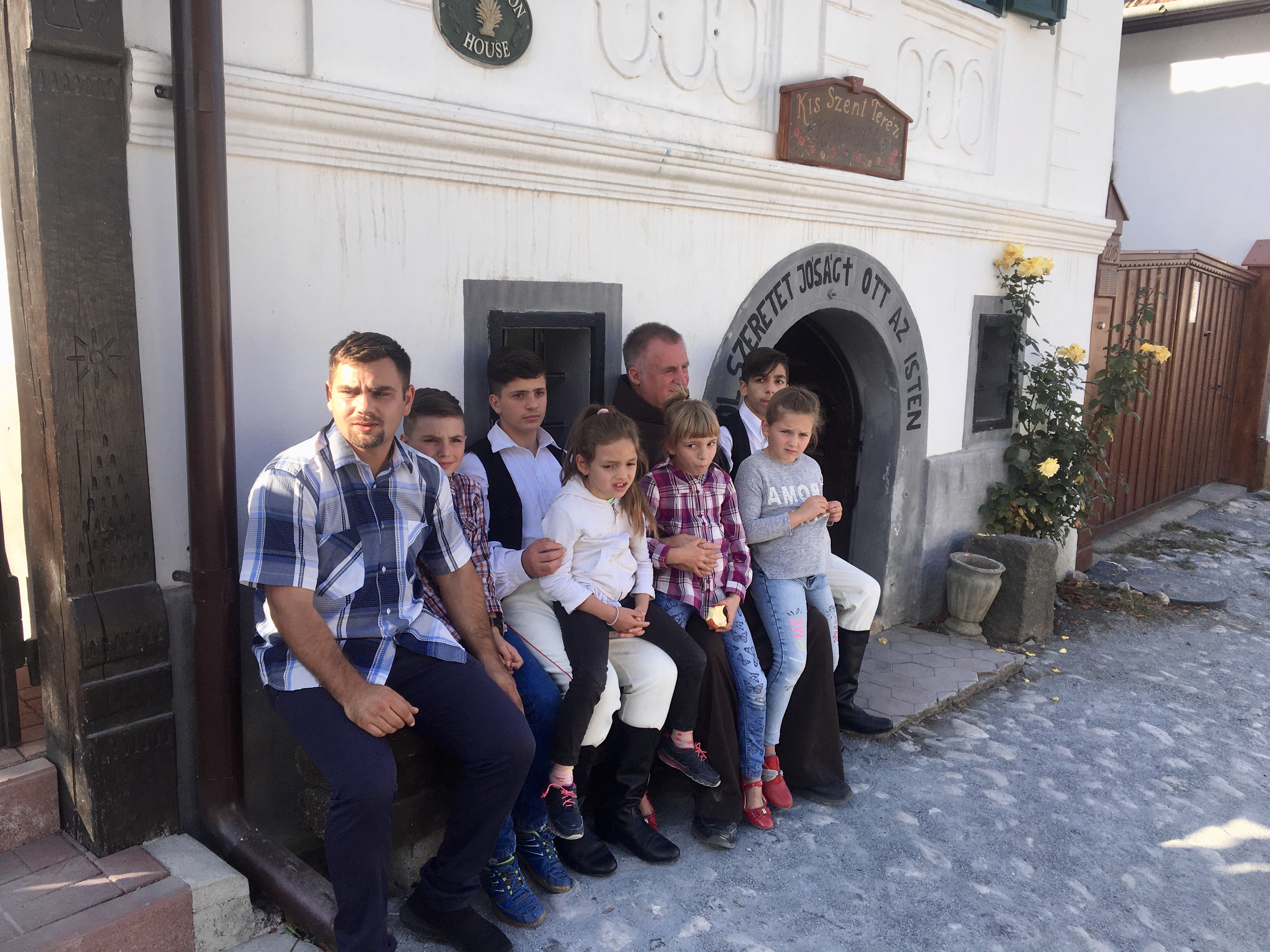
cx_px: 635
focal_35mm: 29
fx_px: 1064
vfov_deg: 48.2
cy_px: 476
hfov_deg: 61.7
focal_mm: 4.15
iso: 25
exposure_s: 1/460
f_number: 2.2
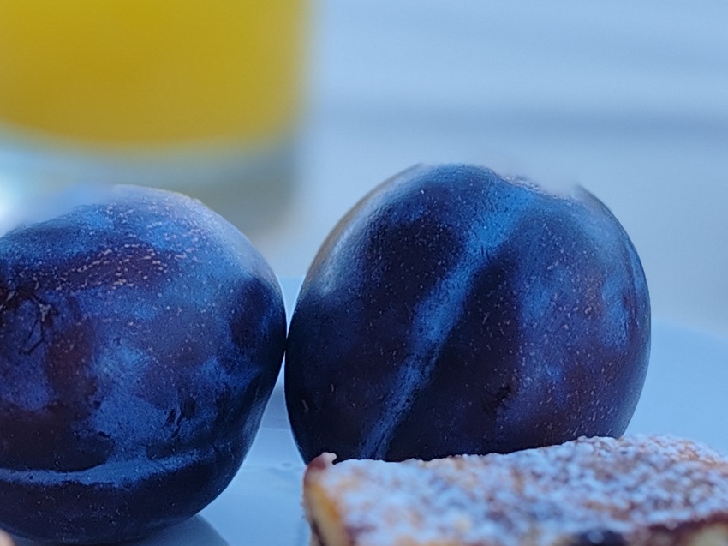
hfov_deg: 16.2
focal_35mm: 122
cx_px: 372
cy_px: 489
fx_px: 2565
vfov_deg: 12.1
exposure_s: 1/100
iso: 125
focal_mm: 6.12
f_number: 2.4
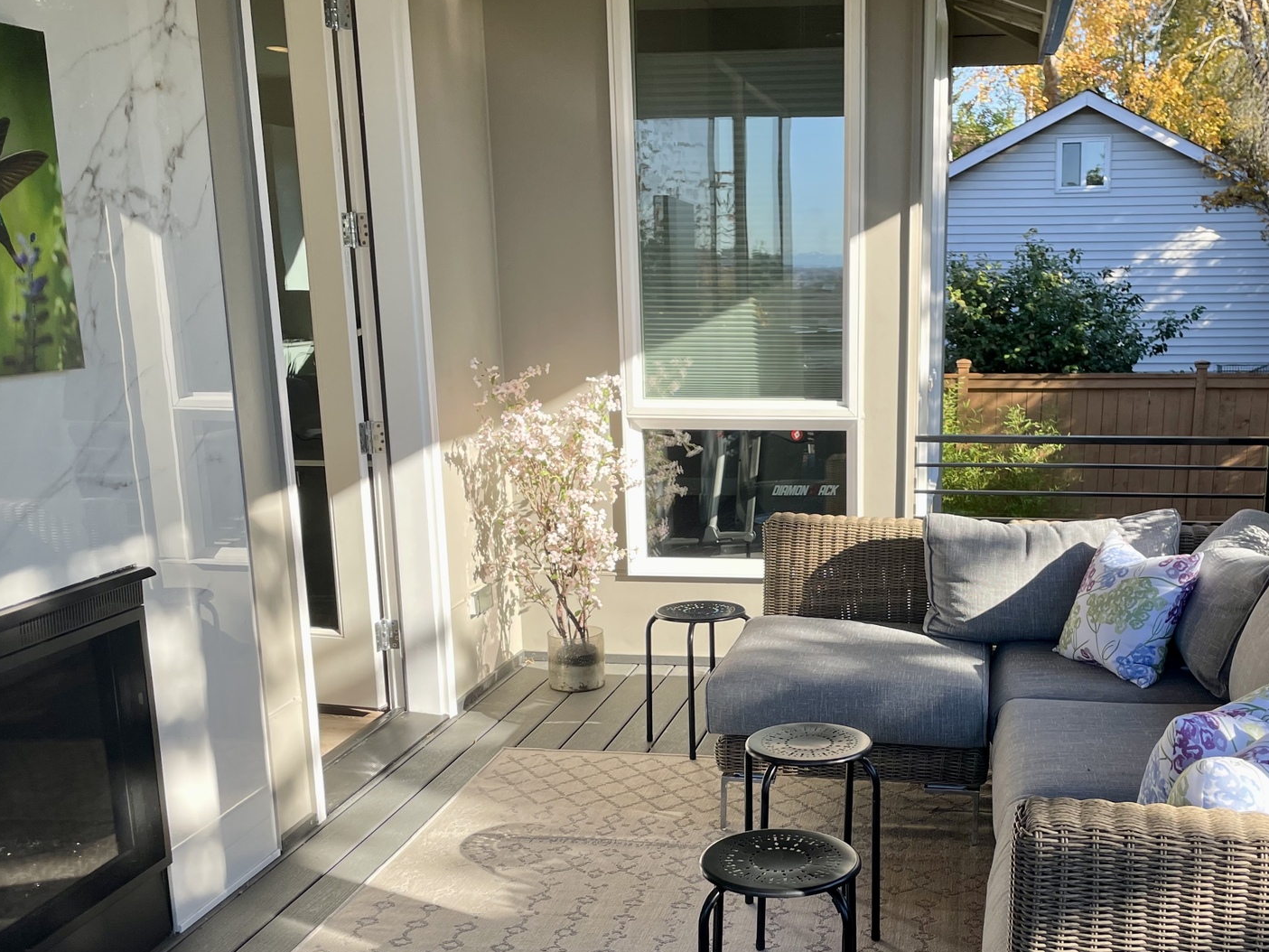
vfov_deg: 38.3
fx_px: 1357
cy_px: 630
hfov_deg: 49.6
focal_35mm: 37
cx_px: 797
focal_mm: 4.2
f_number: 1.6
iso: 32
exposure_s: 1/686
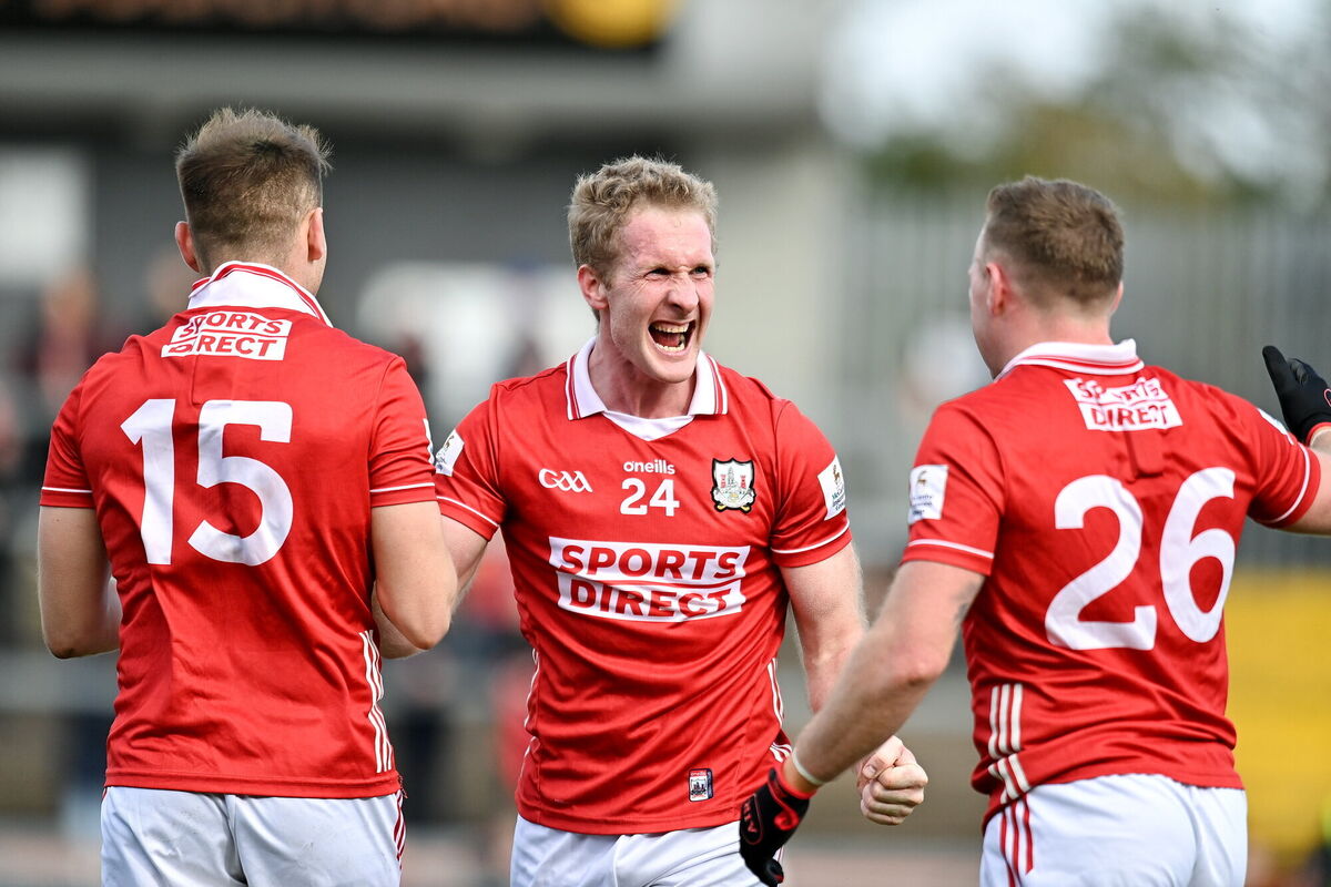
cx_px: 666
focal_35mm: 500
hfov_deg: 4.1
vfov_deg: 2.7
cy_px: 444
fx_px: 18485
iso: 500
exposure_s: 1/2000
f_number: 4
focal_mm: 500
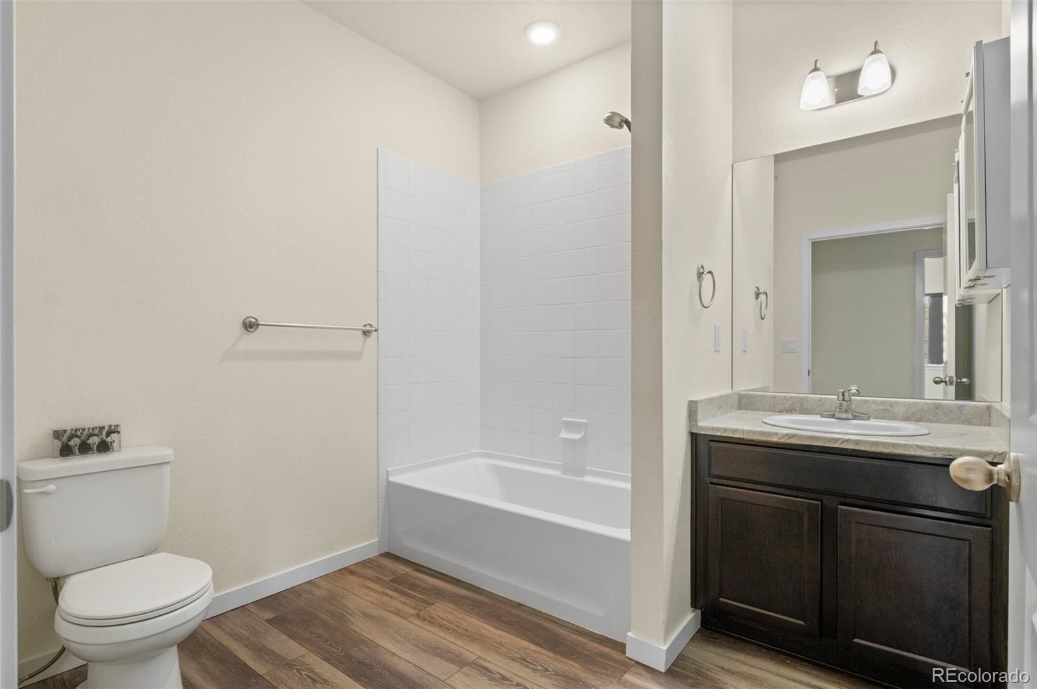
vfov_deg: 70.3
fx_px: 489
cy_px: 344
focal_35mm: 17
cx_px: 518
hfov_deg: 93.3
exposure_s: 1/20
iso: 1250
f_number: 8
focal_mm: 17
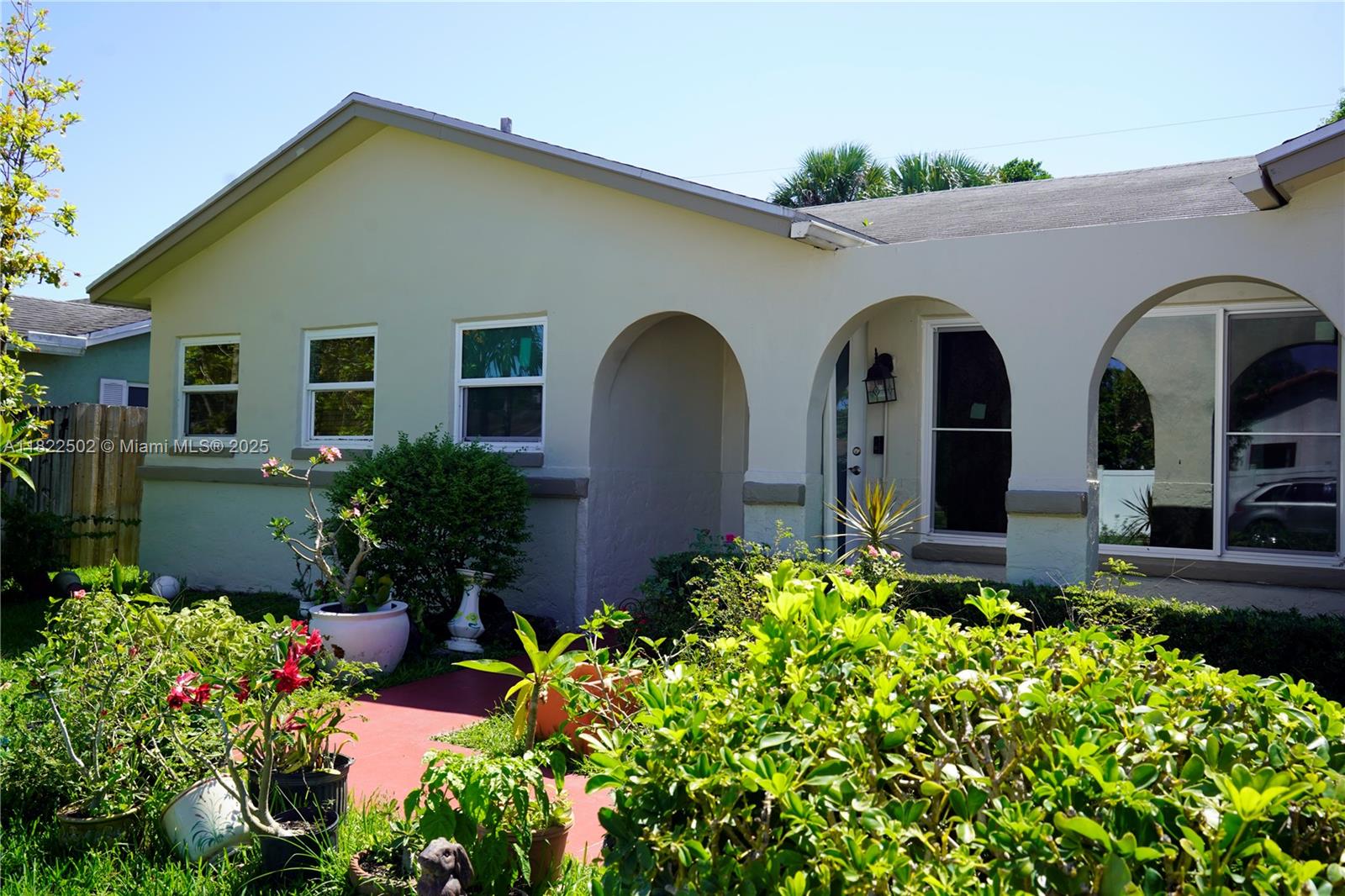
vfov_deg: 42.3
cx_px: 672
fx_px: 1158
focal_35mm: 31
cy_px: 448
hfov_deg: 60.3
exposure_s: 1/125
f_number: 8
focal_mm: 31
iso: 100
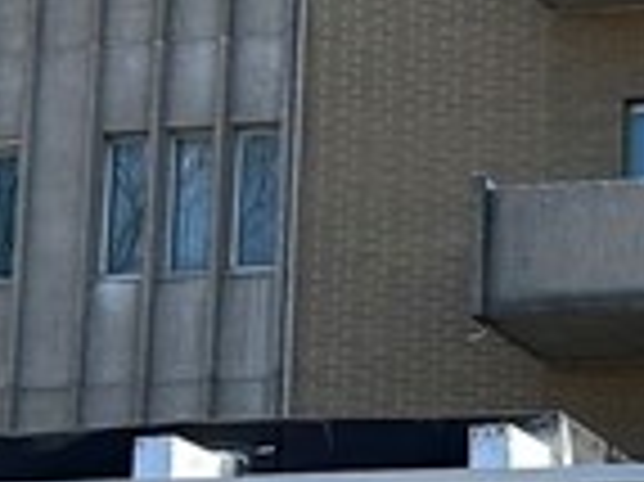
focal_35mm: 186
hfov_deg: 10.6
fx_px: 3457
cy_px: 99
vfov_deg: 8.0
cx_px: 464
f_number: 1.5
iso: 50
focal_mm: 5.7
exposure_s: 1/1575
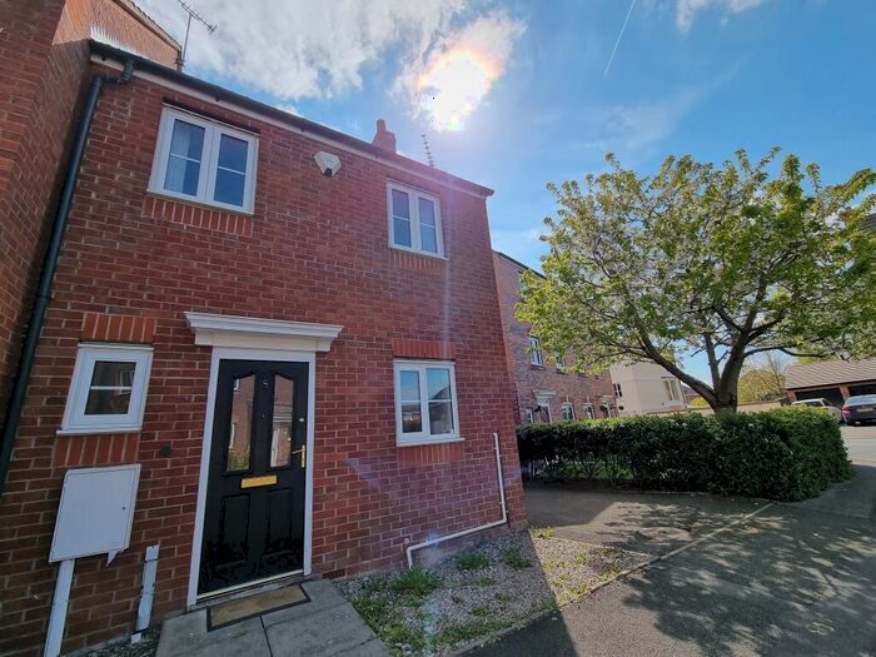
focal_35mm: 13
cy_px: 328
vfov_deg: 89.9
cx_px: 438
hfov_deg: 106.2
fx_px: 329
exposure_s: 1/1812
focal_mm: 2.2
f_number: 2.2
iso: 50
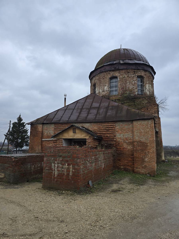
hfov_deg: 58.9
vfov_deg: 73.9
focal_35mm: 23
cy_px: 120
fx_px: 159
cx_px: 90
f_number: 1.7
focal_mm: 6.3
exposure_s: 1/180
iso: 50
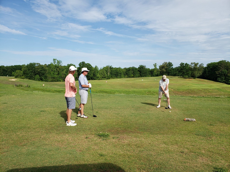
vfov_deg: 53.1
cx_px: 115
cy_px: 86
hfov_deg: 67.3
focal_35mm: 26
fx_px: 173
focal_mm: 4.3
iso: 50
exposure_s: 1/1381
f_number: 2.4
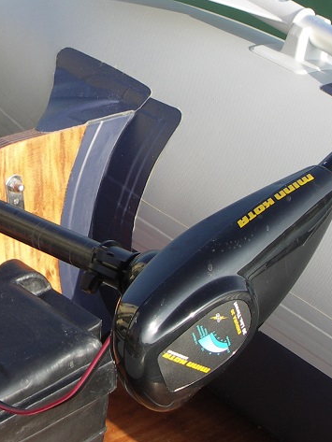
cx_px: -6
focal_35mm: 157
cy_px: 164
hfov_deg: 9.4
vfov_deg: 12.6
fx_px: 2007
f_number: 4.5
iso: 50
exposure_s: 1/200
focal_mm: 15.1
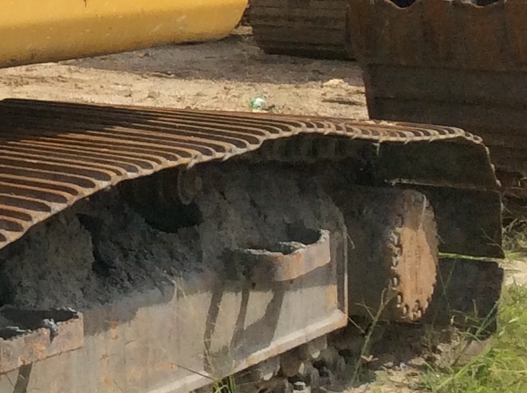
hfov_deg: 12.2
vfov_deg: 10.3
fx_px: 2143
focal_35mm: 141
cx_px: -578
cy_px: -111
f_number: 2.4
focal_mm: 3.3
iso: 32
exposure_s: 1/2119
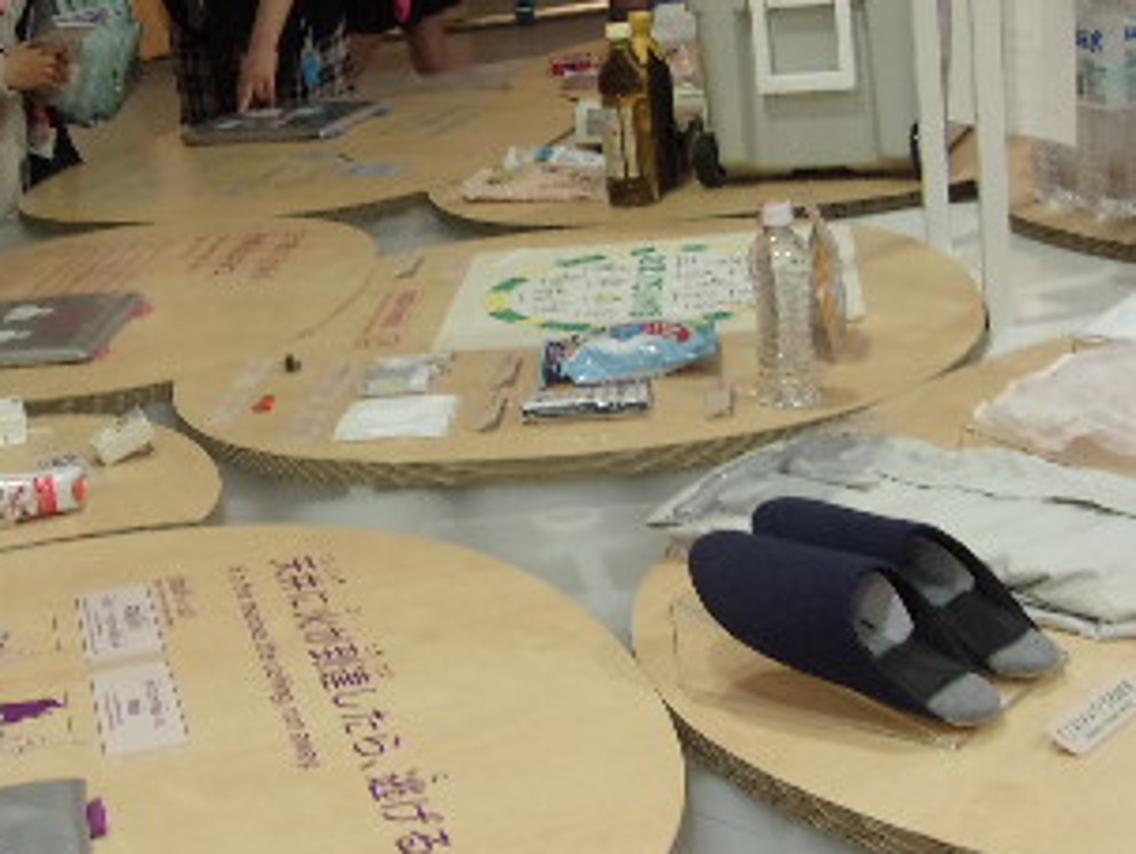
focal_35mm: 72
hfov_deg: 26.5
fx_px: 2365
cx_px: 214
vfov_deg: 20.4
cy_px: 324
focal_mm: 6.1
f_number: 3.3
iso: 191
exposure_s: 1/34
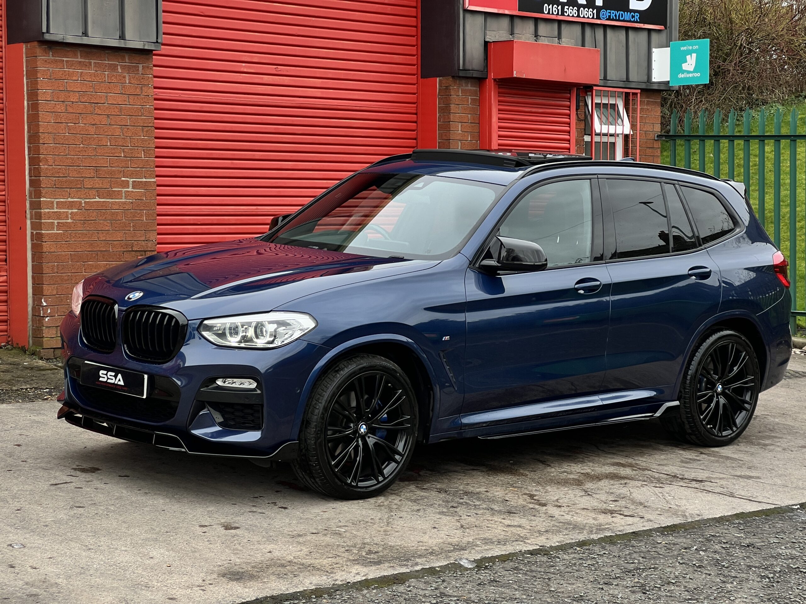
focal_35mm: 77
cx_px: 403
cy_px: 302
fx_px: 1793
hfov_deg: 25.3
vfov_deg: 19.1
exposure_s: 1/106
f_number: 2.8
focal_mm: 9
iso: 32
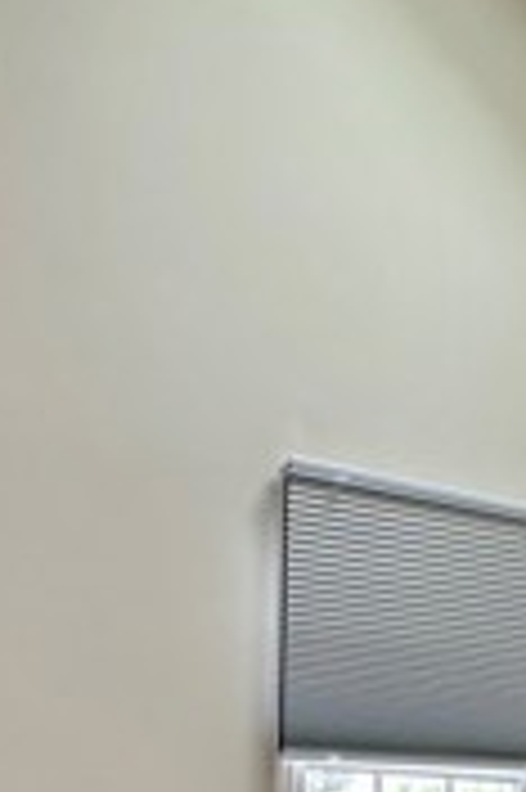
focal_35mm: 53
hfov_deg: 25.4
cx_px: 189
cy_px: 1058
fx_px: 1164
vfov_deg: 29.4
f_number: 2.2
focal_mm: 2.22
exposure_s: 1/99
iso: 160
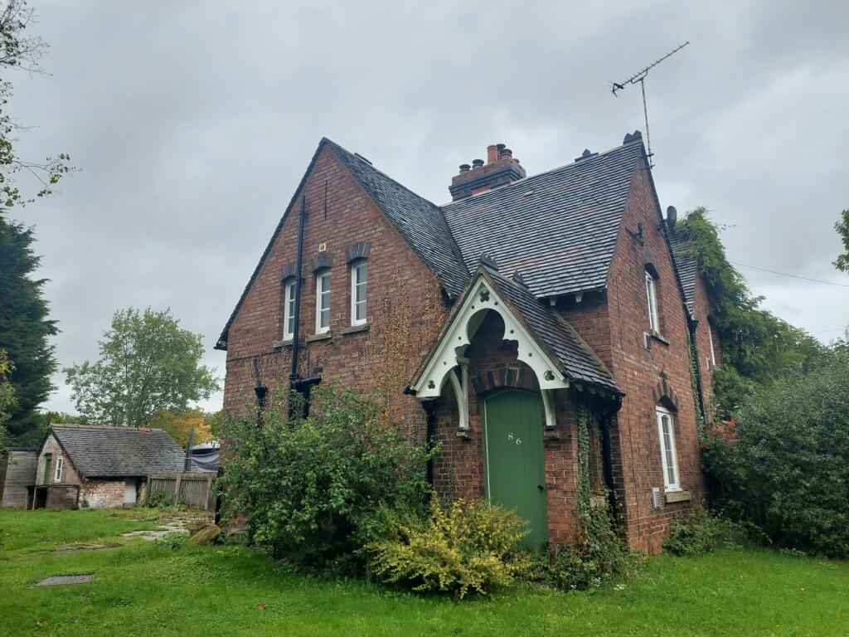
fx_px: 613
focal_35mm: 25
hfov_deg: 69.4
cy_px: 318
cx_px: 424
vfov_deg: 54.9
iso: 40
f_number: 1.8
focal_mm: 5.23
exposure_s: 1/454
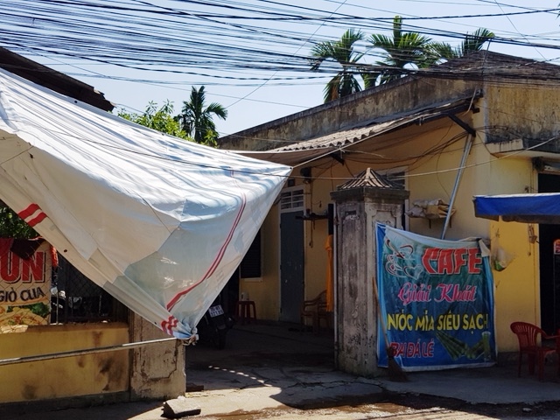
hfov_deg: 67.3
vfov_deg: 53.1
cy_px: 210
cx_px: 280
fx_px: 421
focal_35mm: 26
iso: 40
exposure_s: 1/2952
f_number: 1.7
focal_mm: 4.2
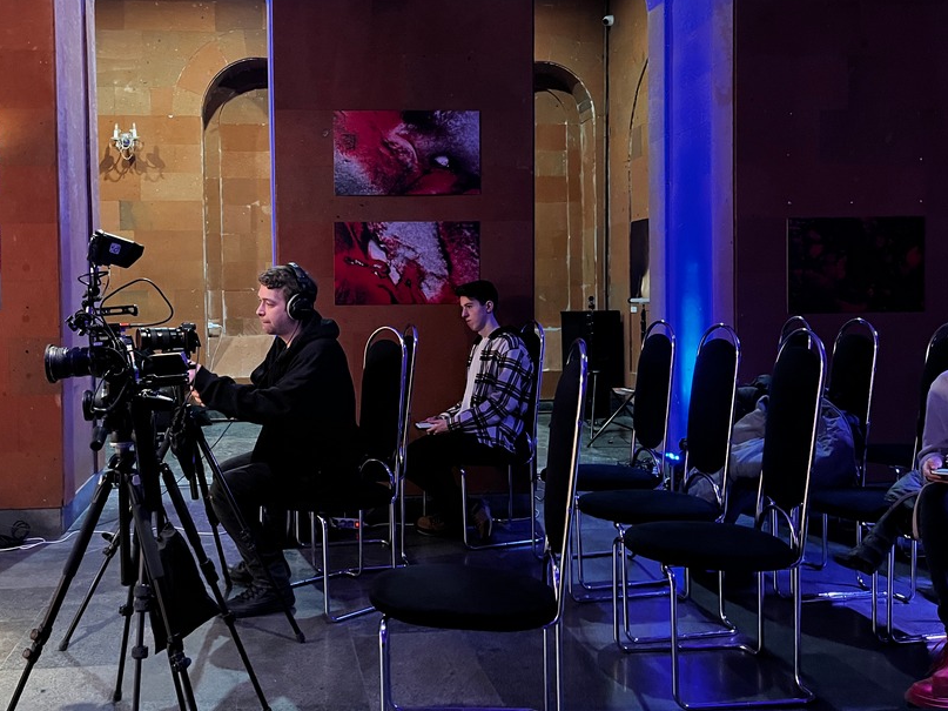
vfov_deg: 42.9
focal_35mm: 33
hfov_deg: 54.7
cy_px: 316
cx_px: 350
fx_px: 904
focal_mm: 5.1
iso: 640
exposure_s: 1/25
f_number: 1.6
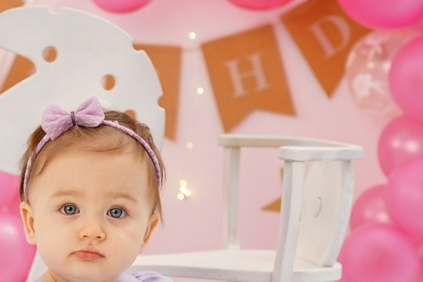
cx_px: 36
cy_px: 281
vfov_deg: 12.0
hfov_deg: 17.8
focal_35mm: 113
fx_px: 1328
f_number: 2.8
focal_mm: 35
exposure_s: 1/160
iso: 320
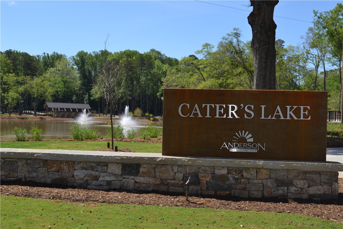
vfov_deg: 28.1
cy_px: 114
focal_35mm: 48
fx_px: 457
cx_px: 172
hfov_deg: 41.1
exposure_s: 1/200
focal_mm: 32
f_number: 7.1
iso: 100
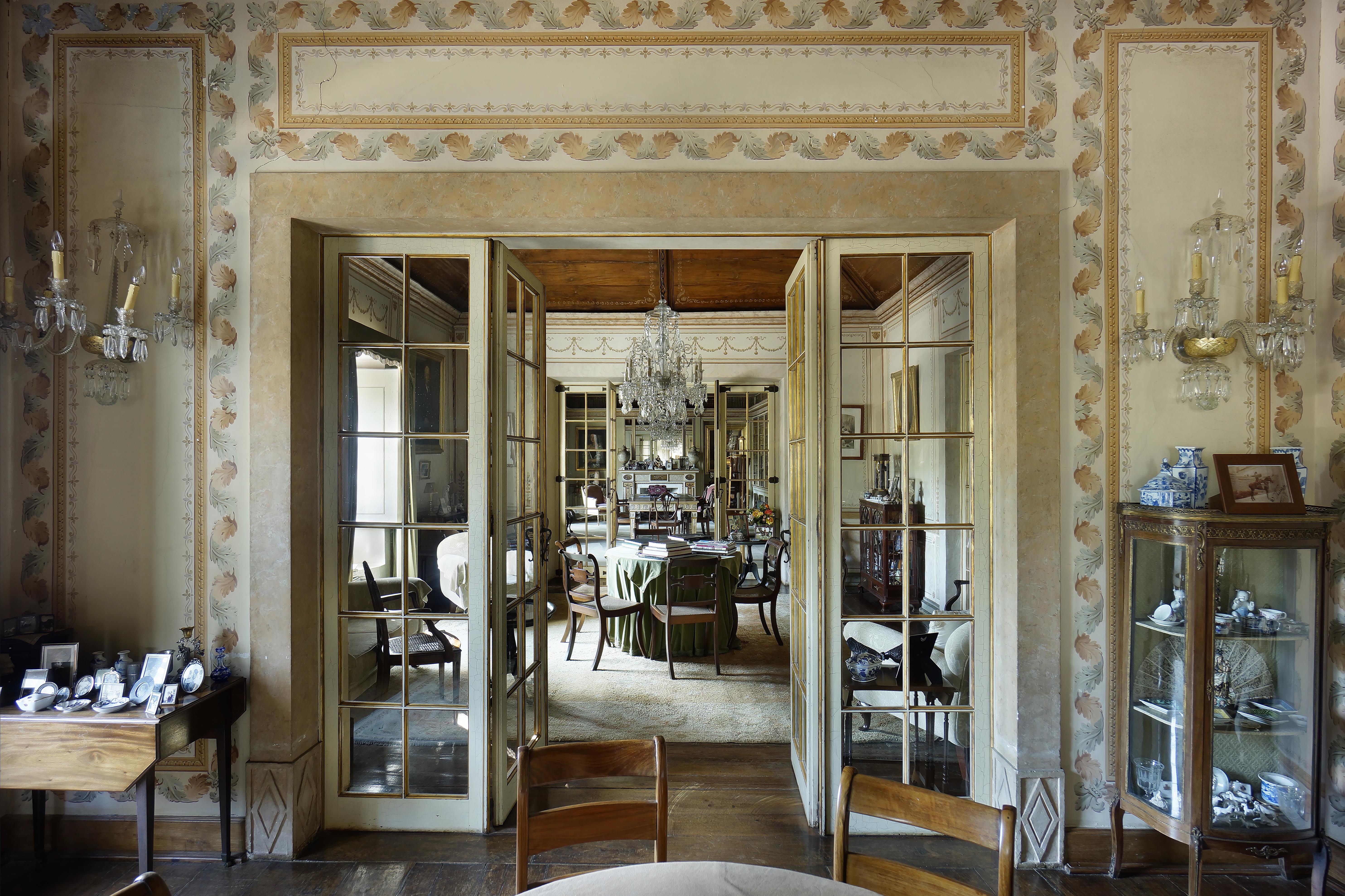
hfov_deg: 90.0
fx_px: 672
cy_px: 448
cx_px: 672
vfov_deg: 67.4
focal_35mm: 18
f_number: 6.3
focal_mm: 12
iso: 200
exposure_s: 2
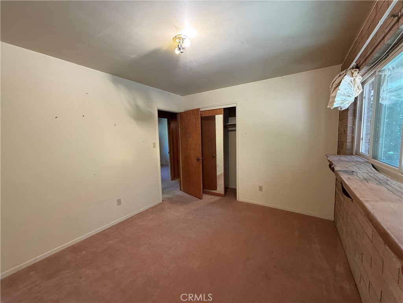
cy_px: 152
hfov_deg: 102.1
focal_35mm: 14
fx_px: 163
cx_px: 202
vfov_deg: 85.7
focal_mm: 2.22
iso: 250
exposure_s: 1/60
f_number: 2.2
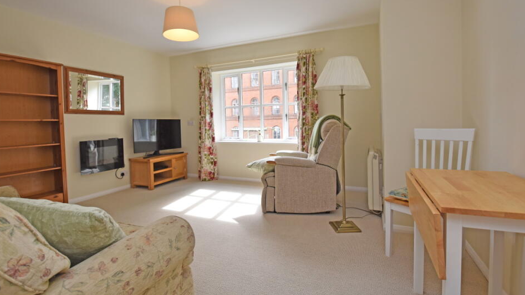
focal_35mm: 17
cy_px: 131
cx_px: 258
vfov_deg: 63.7
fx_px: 237
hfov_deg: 95.9
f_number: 5
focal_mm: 10
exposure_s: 1/200
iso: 500
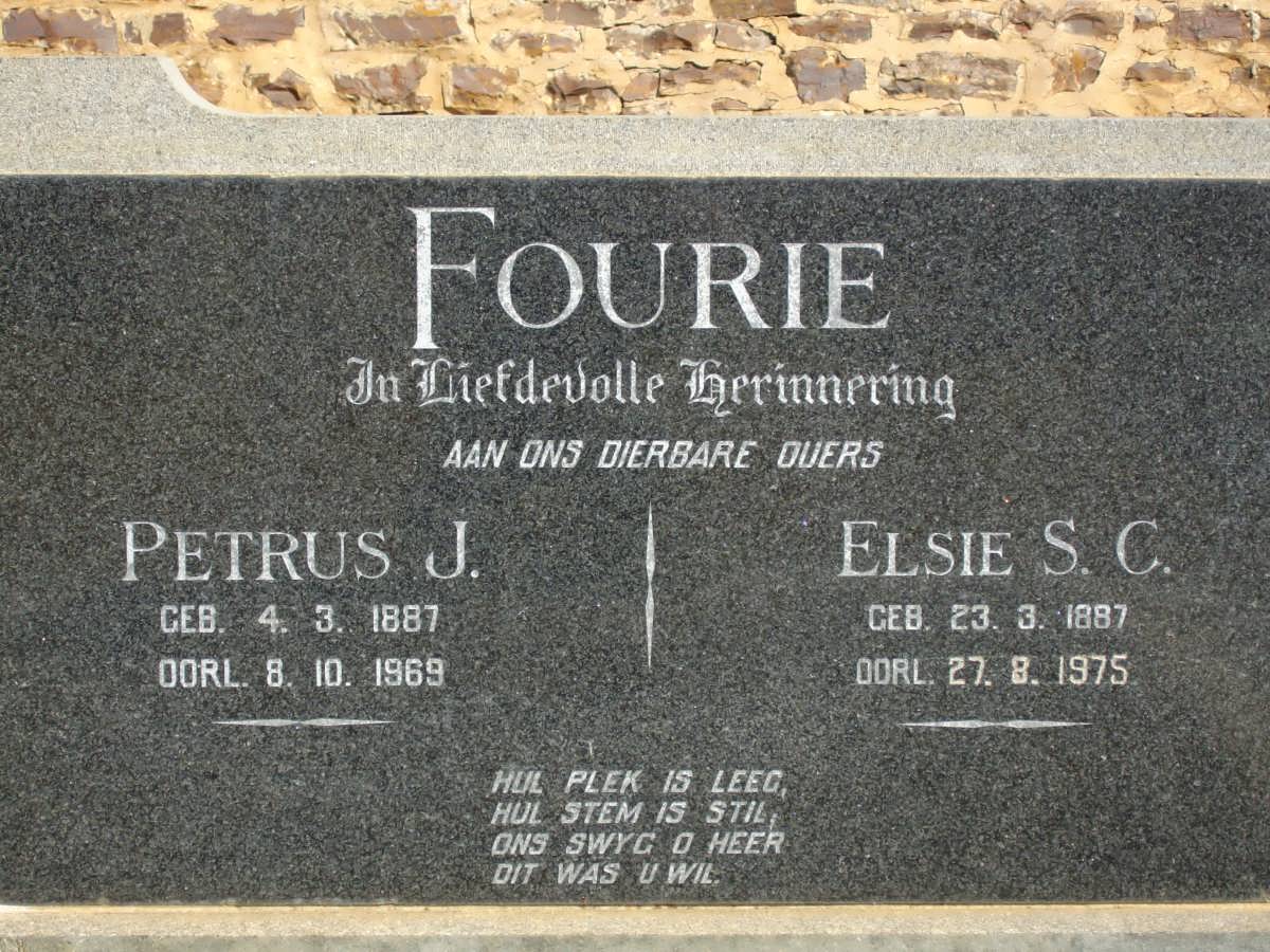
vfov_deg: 17.0
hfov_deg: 22.5
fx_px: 3192
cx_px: 635
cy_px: 476
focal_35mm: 87
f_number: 4.3
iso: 80
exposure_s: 1/400
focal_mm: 14
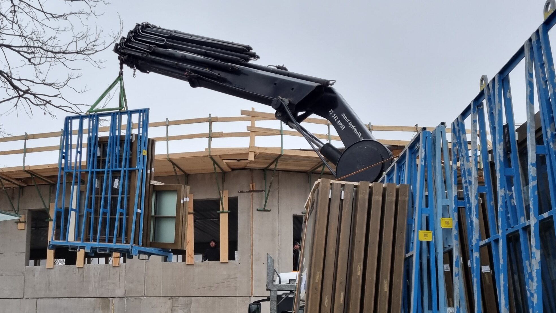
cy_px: 262
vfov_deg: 31.0
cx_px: 208
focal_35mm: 37
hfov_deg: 53.4
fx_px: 545
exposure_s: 1/100
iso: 125
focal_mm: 5.4
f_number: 1.8
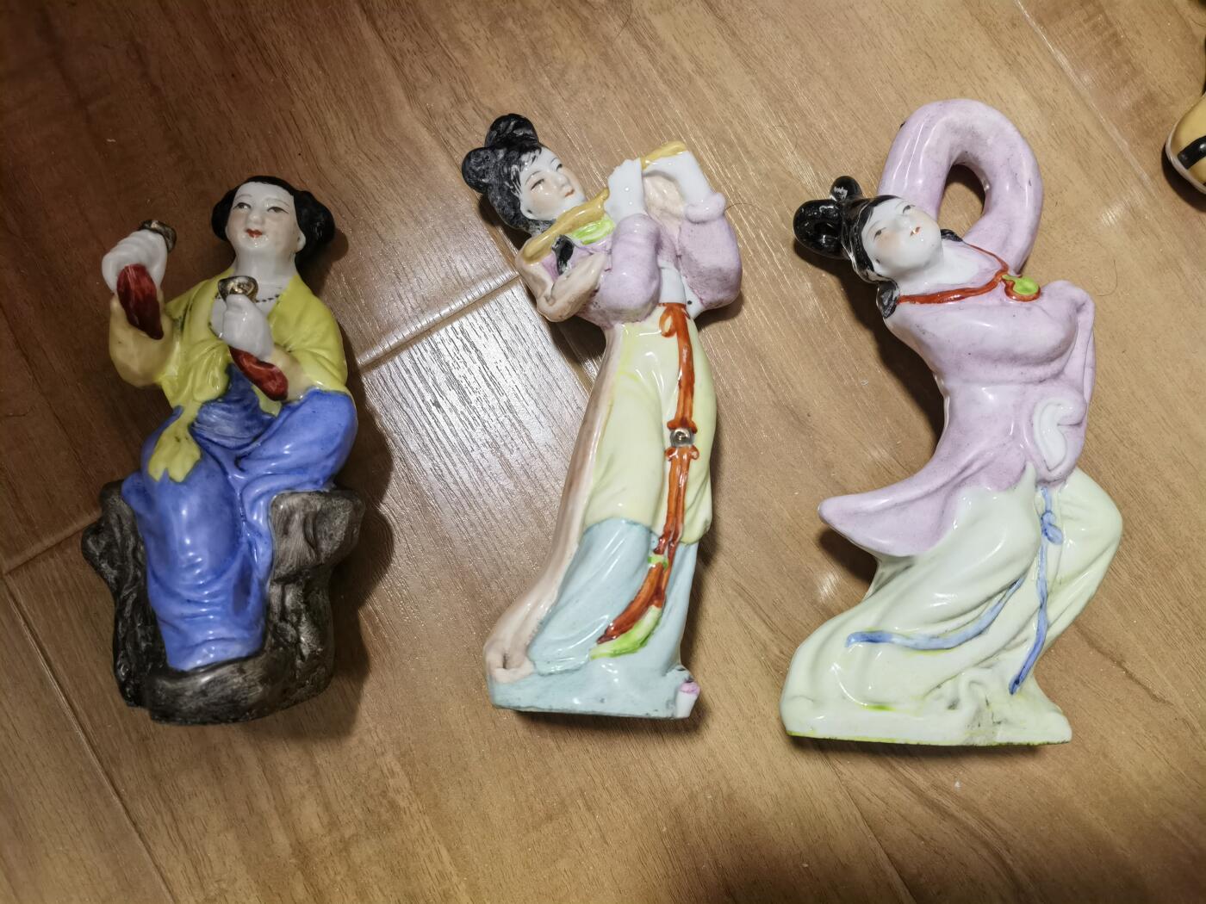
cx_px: 603
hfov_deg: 65.3
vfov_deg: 51.4
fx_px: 941
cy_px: 452
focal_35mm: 27
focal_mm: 6.67
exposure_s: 1/33.3
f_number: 1.9
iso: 500
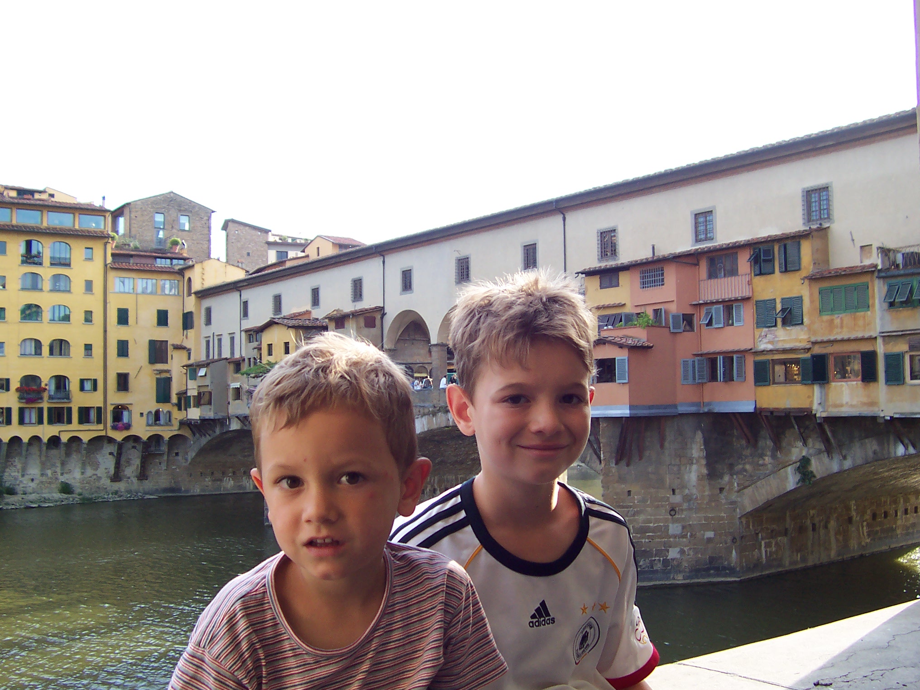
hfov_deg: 52.6
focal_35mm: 35
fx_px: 930
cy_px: 345
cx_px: 460
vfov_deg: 40.7
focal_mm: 5.6
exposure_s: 1/250
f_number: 2.8
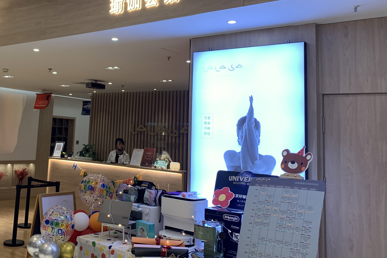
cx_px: 113
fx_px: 430
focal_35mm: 40
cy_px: 80
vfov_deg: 33.0
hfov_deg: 47.2
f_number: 1.8
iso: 64
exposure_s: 1/100
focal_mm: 4.25
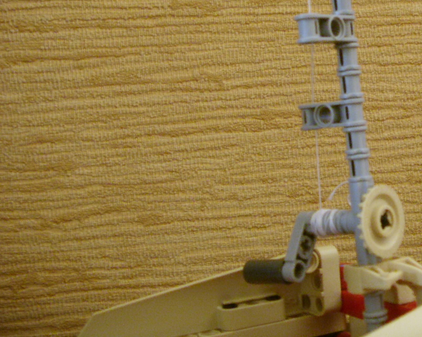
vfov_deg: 29.4
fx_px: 637
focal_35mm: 51
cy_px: 99
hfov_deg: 35.2
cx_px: 352
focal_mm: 6.3
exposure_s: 1/4
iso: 300
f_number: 3.5
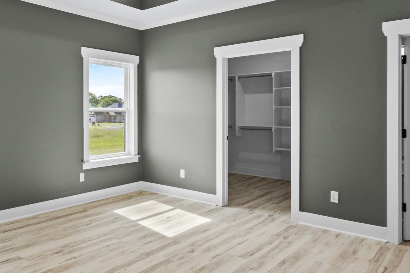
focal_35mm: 29
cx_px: 150
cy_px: 114
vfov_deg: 44.8
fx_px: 330
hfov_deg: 62.6
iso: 800
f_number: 9
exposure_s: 1/13
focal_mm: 10
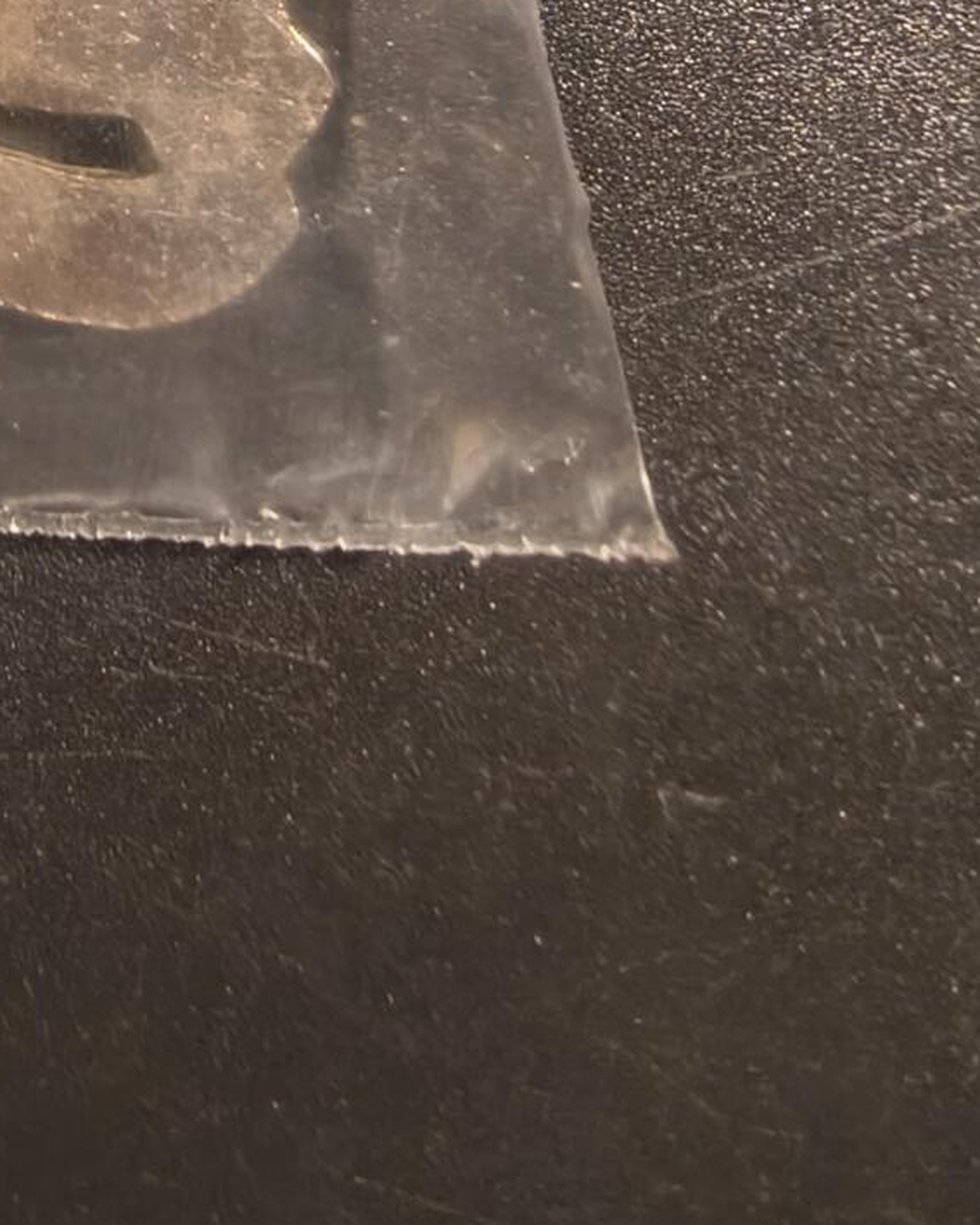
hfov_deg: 24.3
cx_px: -180
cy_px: -47
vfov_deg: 30.3
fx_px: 2067
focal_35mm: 57
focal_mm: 2.32
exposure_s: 1/85.9
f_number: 2
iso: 160
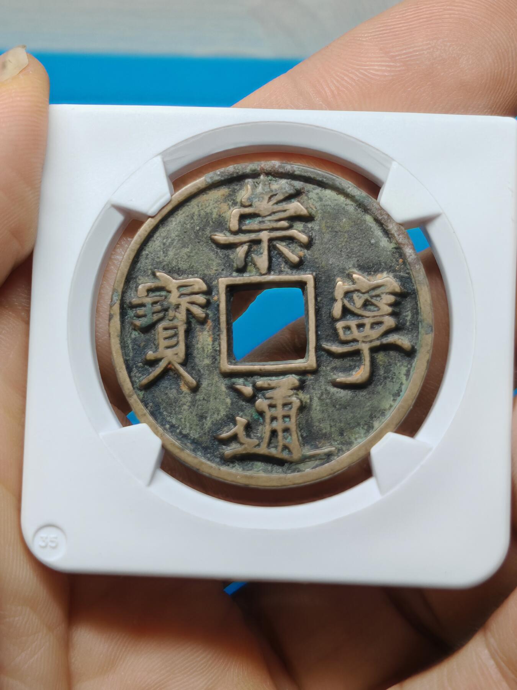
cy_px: 345
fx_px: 1892
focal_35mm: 95
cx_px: 258
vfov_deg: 20.7
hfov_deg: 15.6
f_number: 1.6
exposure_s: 1/140
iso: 50
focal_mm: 7.62
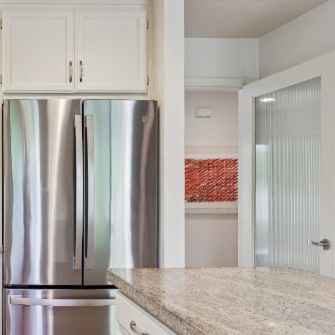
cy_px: 196
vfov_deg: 44.8
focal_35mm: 37
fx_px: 405
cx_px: -6
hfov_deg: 39.2
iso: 320
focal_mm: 20
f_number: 11
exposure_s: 1/10
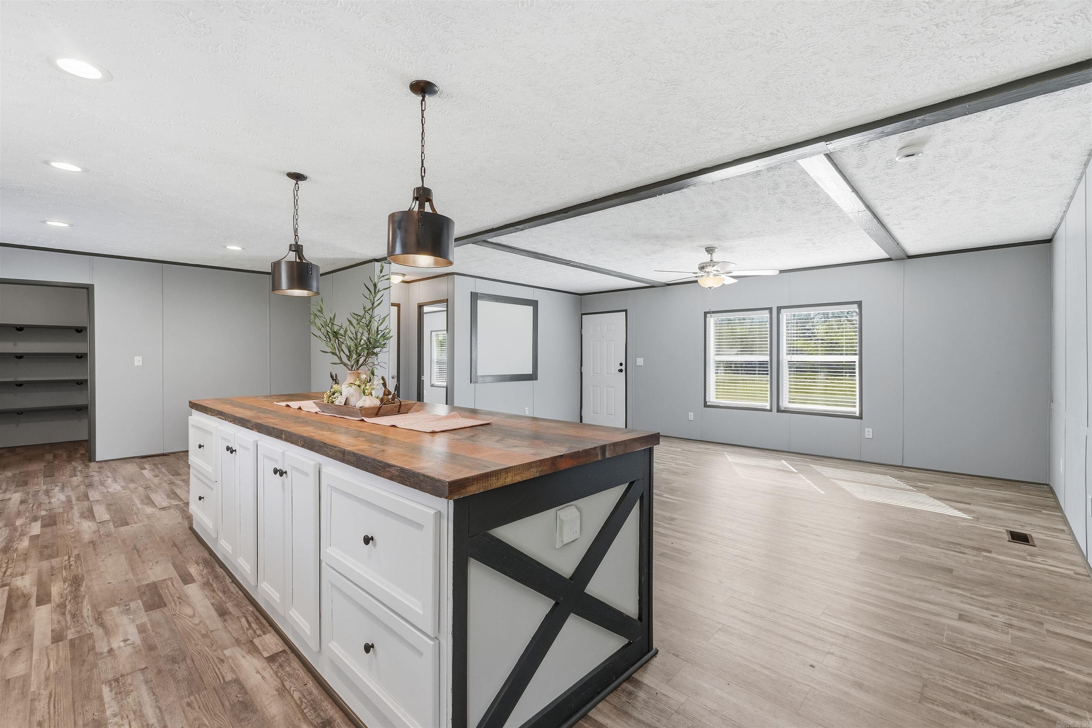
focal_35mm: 15
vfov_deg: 77.3
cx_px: 546
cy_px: 364
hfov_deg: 100.4
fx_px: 455
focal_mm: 10
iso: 320
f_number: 9
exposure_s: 1/100
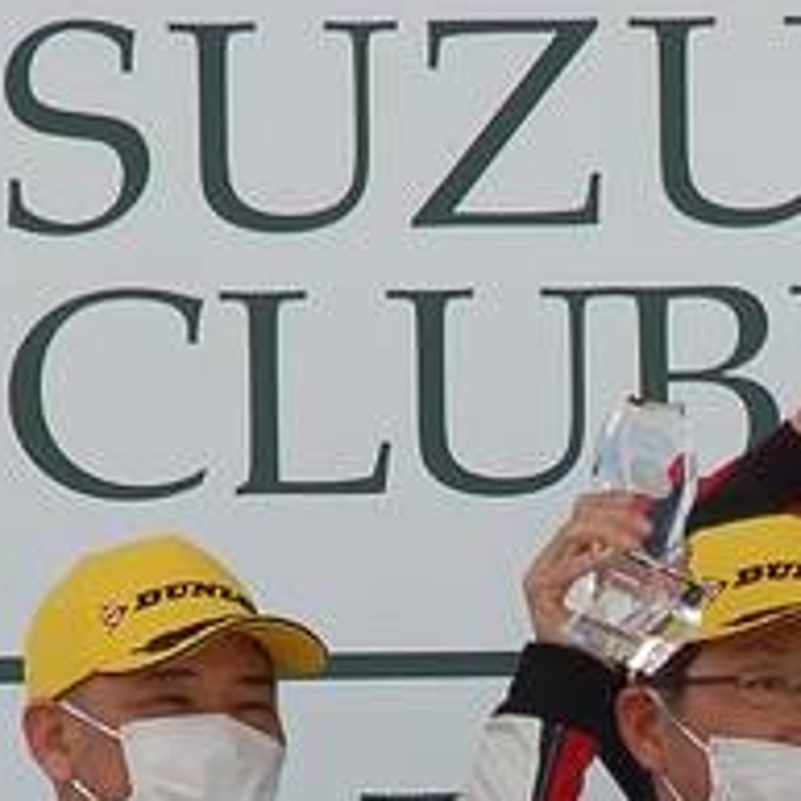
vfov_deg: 1.8
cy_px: 979
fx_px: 24949
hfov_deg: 1.8
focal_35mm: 953
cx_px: 901
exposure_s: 1/250
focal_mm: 200
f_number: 8
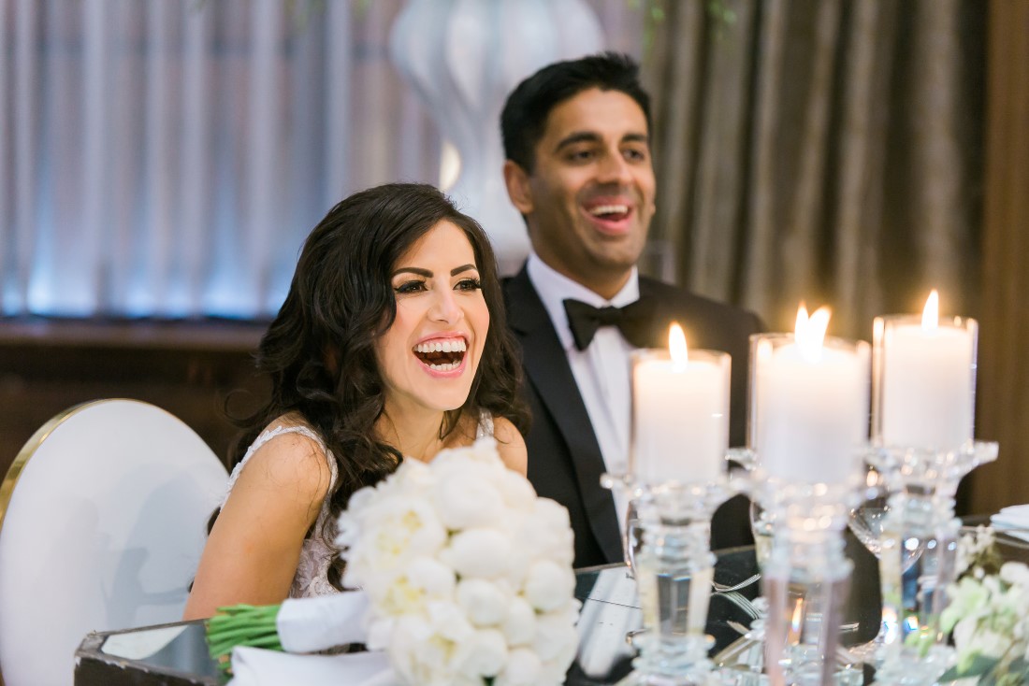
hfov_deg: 14.6
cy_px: 343
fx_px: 4002
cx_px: 514
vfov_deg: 9.8
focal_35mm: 140
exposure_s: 1/100
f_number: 2.8
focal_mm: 140
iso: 2500
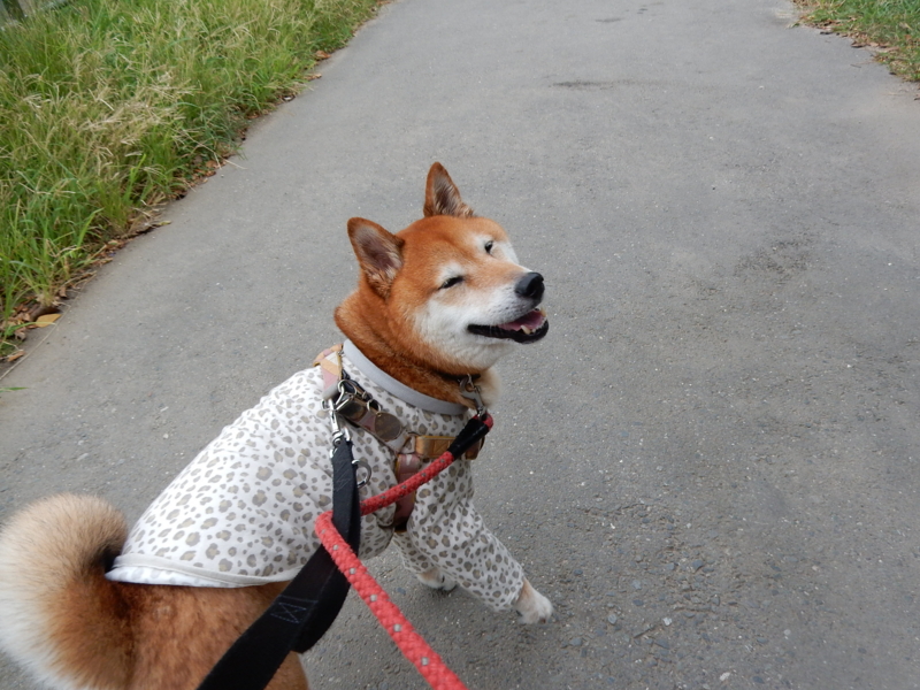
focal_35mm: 25
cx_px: 460
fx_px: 664
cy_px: 345
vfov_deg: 54.9
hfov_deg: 69.4
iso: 140
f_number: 3.7
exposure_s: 1/250
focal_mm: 4.5
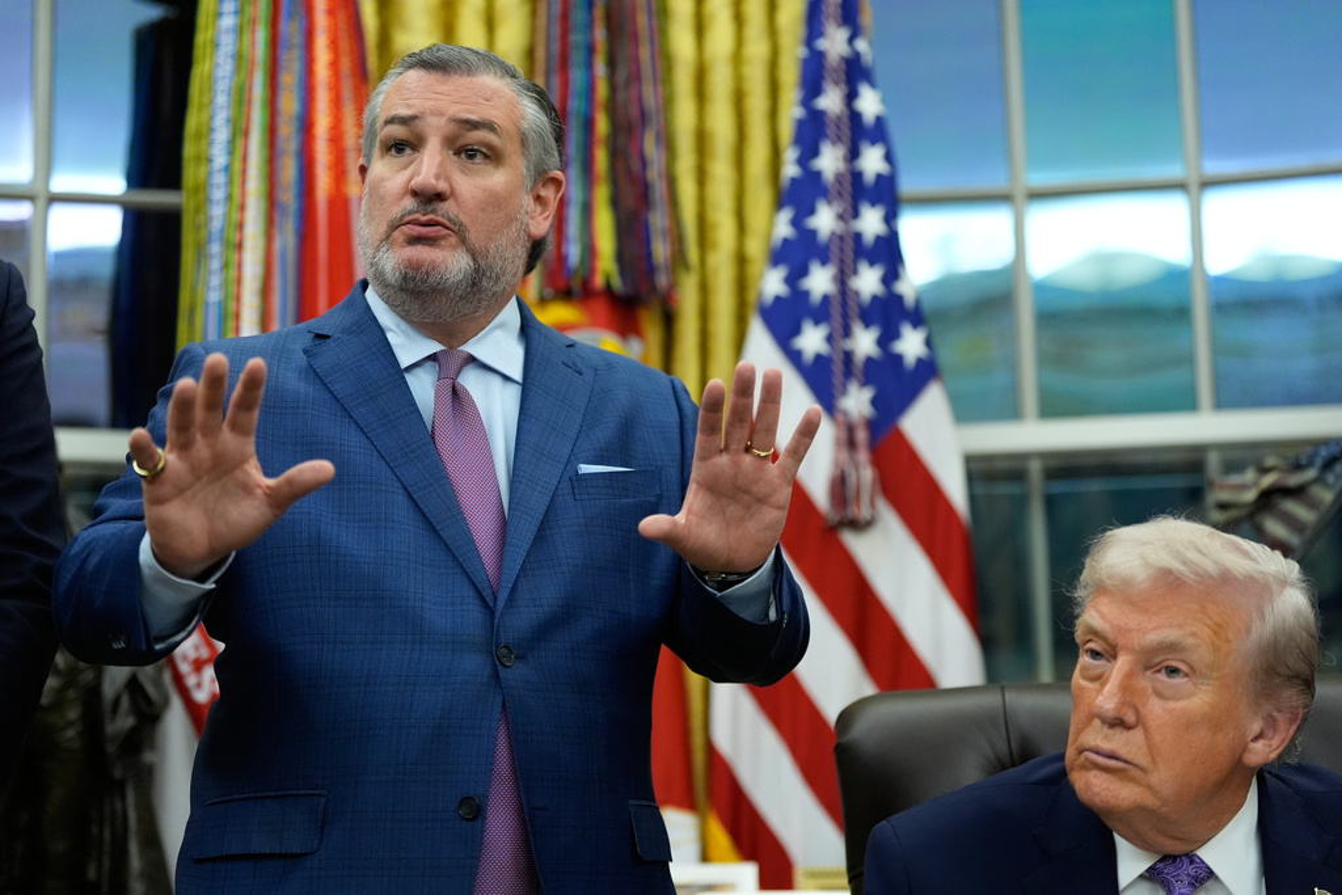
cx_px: 671
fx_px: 2610
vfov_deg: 19.5
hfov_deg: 28.8
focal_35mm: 70
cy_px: 448
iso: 4000
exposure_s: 1/250
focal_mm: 70
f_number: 2.8
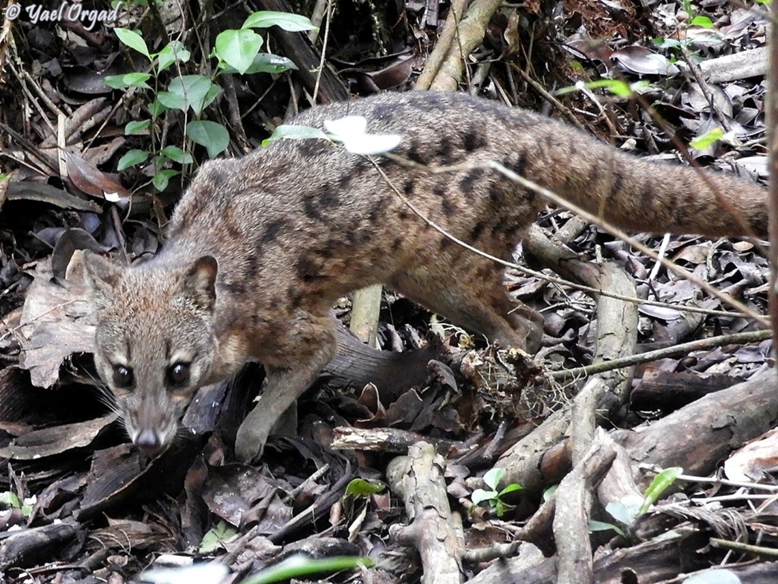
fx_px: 3034
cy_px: 292
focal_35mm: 135
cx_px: 389
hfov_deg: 14.6
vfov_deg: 11.0
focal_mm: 24.2
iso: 800
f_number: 5
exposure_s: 1/15
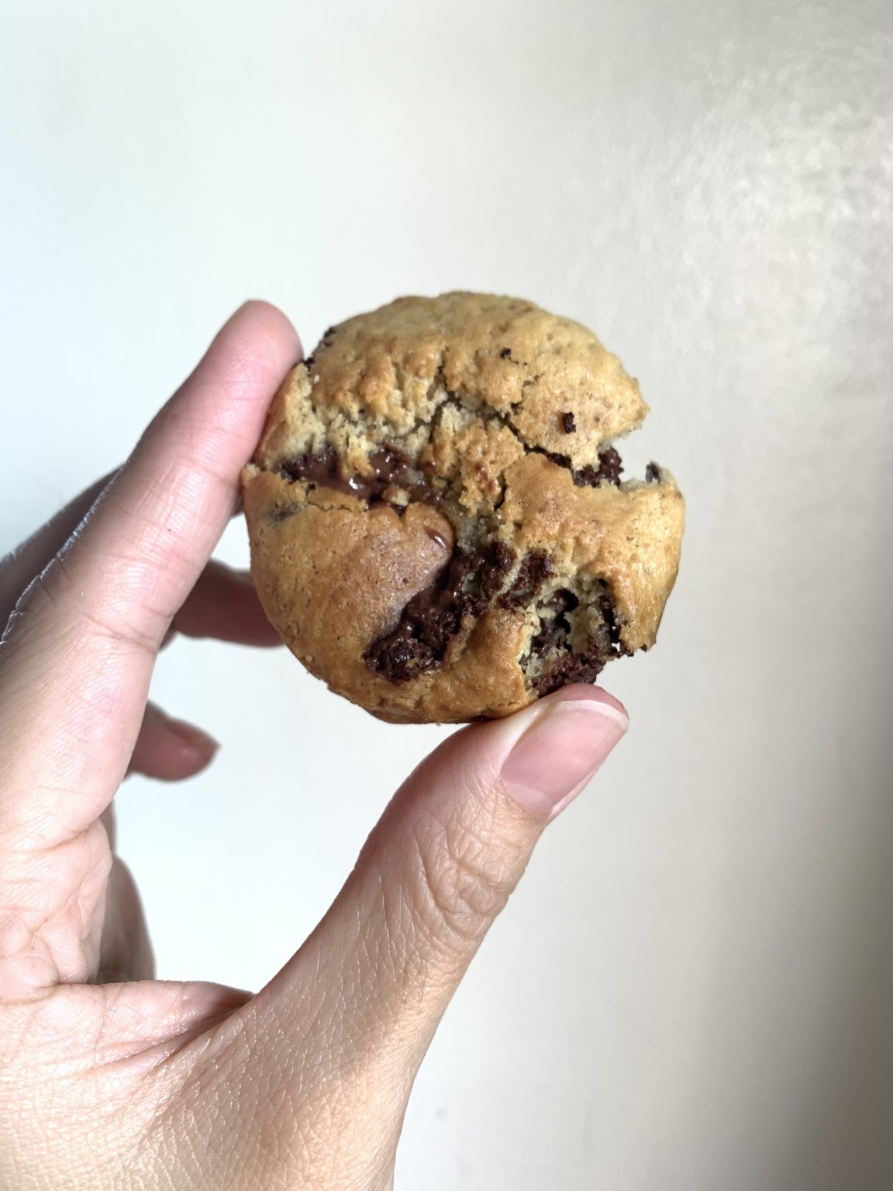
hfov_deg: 53.1
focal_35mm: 26
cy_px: 596
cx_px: 446
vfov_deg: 67.3
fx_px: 894
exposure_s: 1/60
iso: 100
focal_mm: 4.25
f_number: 1.8
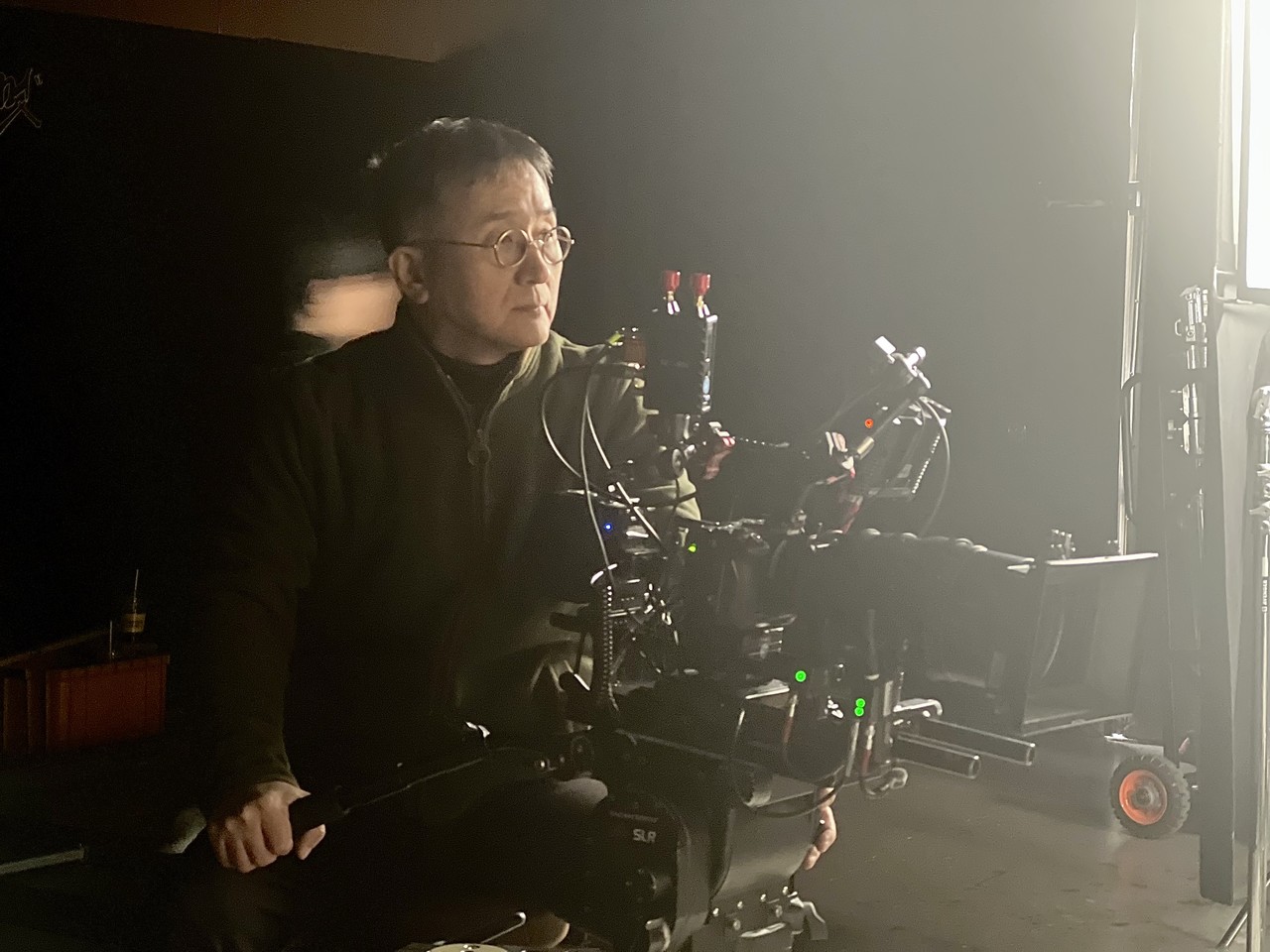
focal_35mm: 77
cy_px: 476
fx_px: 2825
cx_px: 635
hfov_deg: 25.3
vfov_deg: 19.1
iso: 640
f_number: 2.8
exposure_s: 1/15
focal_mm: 9
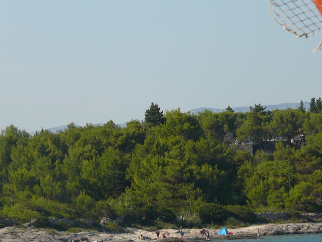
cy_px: 144
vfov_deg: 6.8
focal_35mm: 219
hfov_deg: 9.0
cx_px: 73
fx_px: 2038
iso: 100
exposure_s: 1/500
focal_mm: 27.3
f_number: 5.6
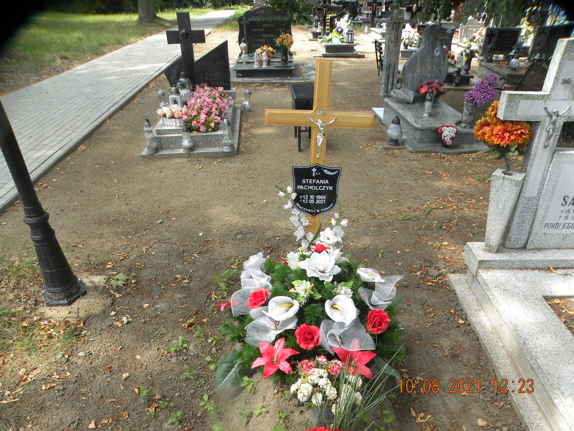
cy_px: 216
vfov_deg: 53.1
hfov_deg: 67.3
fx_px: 431
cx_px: 287
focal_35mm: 26
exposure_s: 1/91
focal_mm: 4.6
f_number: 3.5
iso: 64
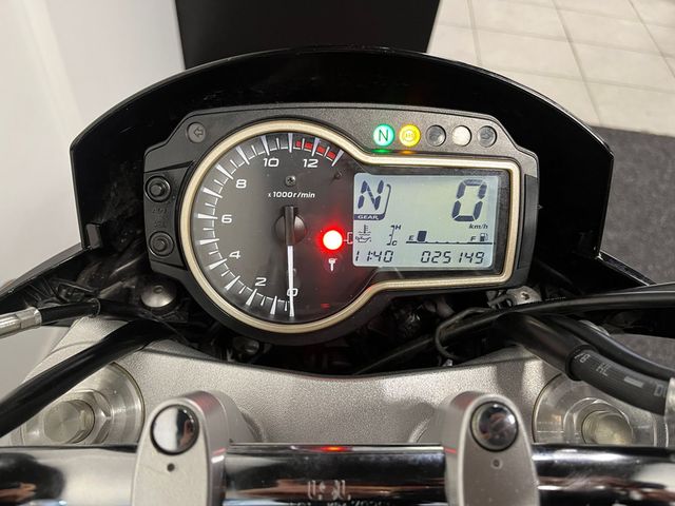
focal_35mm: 26
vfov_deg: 53.1
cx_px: 338
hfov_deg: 67.3
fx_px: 507
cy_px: 253
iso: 200
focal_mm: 5.1
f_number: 1.6
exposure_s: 1/49
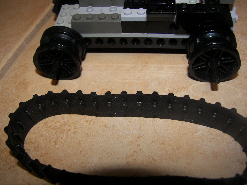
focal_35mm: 36
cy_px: 92
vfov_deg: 39.7
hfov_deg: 51.4
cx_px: 124
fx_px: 257
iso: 100
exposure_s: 1/30
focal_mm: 6
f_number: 2.8
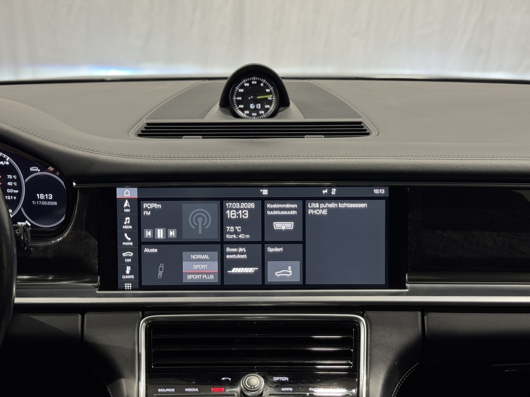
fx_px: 735
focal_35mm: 48
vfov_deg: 30.3
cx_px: 265
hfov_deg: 39.7
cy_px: 198
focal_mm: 6.76
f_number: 1.78
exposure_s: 1/50
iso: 125
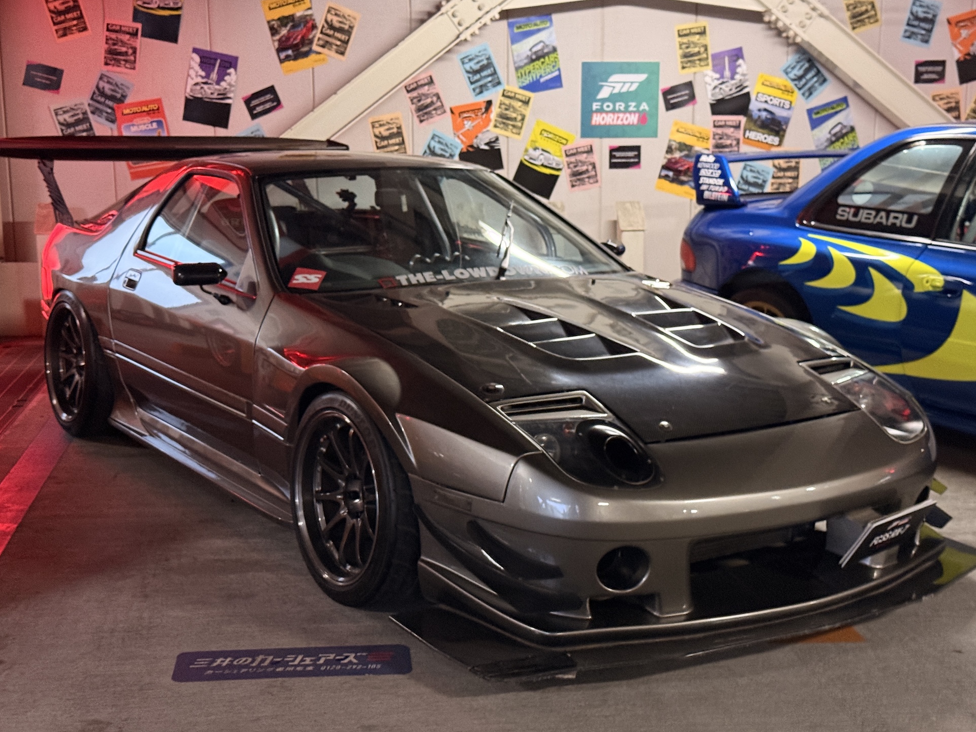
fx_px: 1410
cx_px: 492
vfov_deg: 29.1
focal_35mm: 50
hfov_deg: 38.2
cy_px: 372
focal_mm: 6.76
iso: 200
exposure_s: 1/33
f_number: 1.78
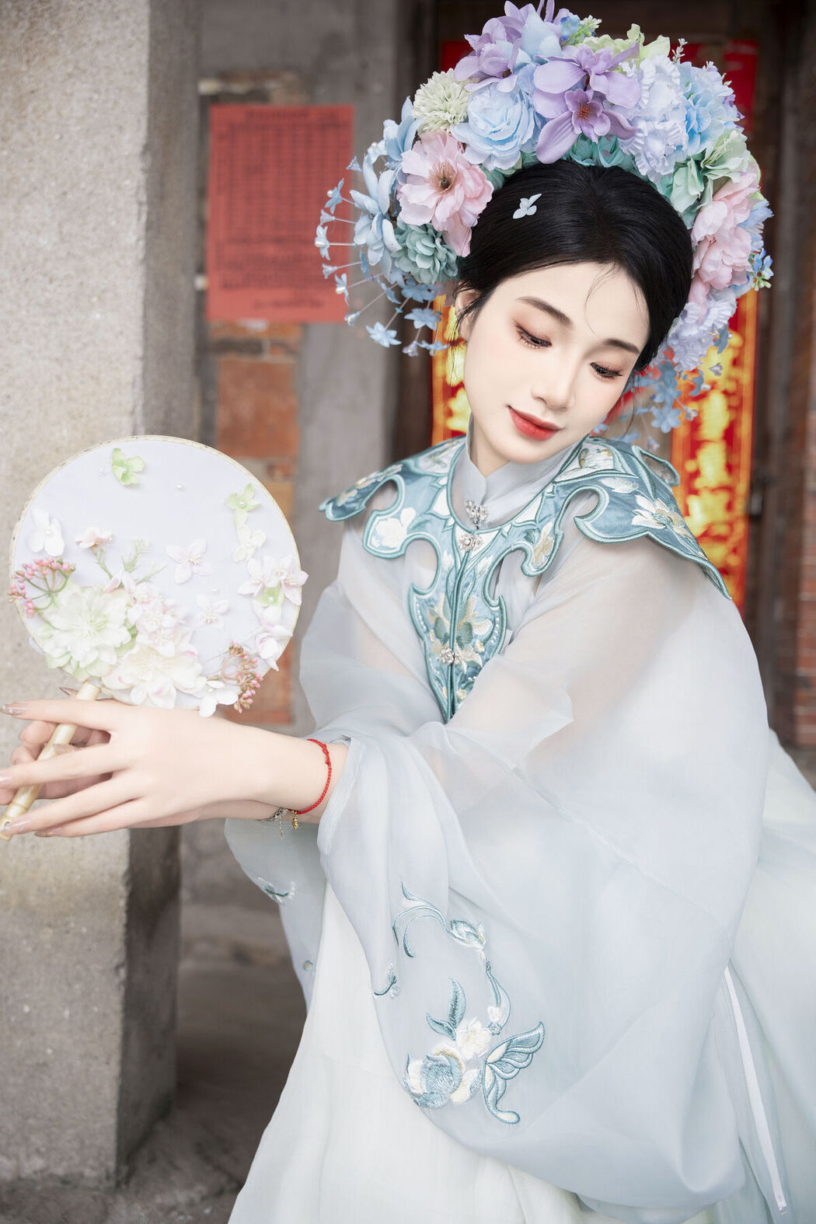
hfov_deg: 33.4
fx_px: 1360
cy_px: 612
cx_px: 408
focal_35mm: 40
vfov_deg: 48.5
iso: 125
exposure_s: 1/200
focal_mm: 40
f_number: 3.2
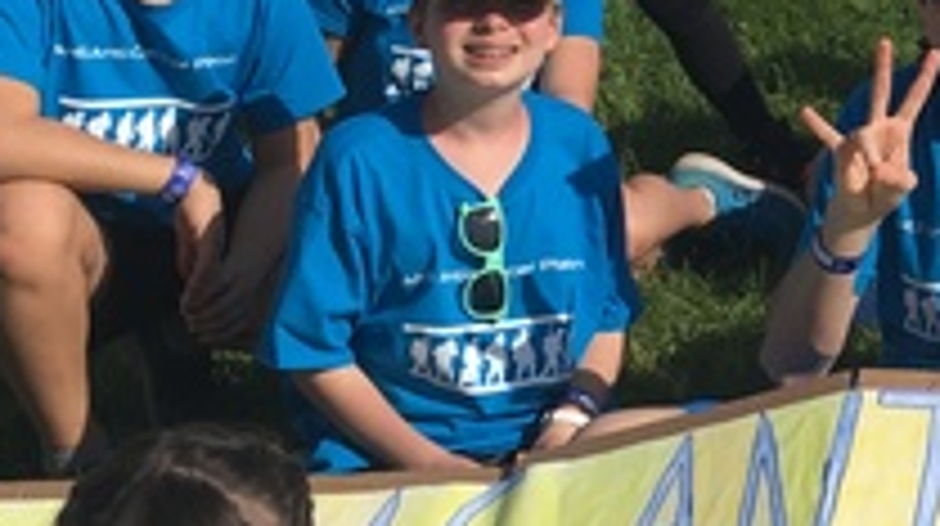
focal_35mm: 109
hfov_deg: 17.9
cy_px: -90
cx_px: 1340
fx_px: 2714
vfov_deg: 10.9
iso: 25
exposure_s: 1/2079
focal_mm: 4.15
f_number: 2.2
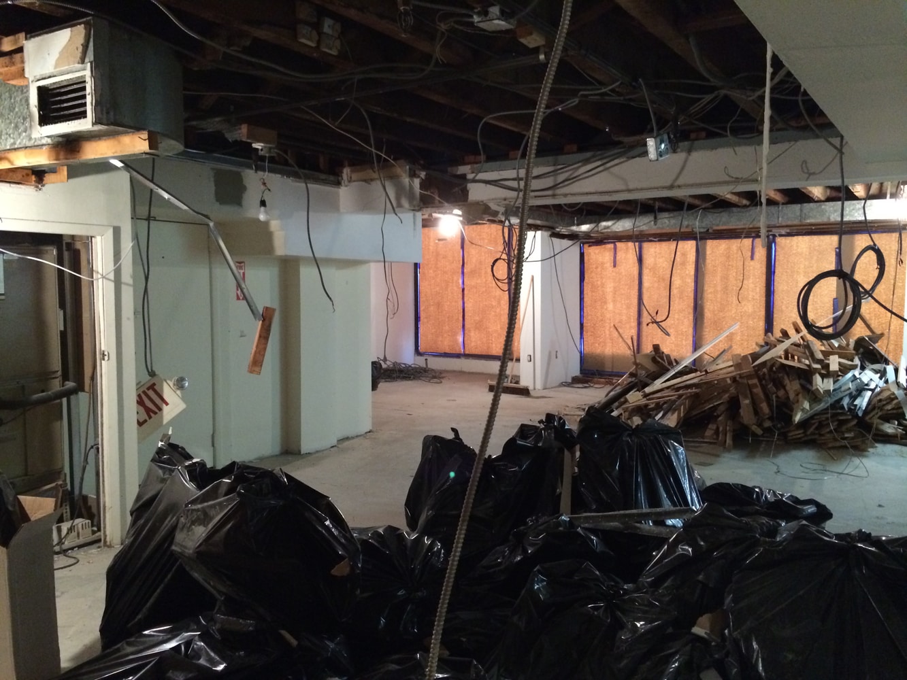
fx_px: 786
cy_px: 340
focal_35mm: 30
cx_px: 454
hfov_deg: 60.0
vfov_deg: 46.8
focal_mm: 4.12
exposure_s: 1/15
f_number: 2.2
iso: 320
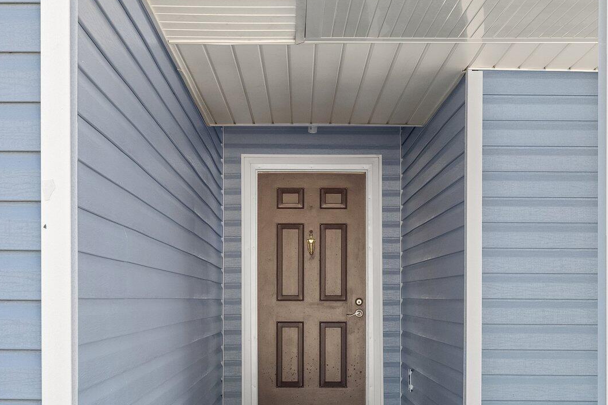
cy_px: 302
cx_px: 317
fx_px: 1114
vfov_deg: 20.4
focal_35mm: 66
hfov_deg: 30.5
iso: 500
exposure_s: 1/40
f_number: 10
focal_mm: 23
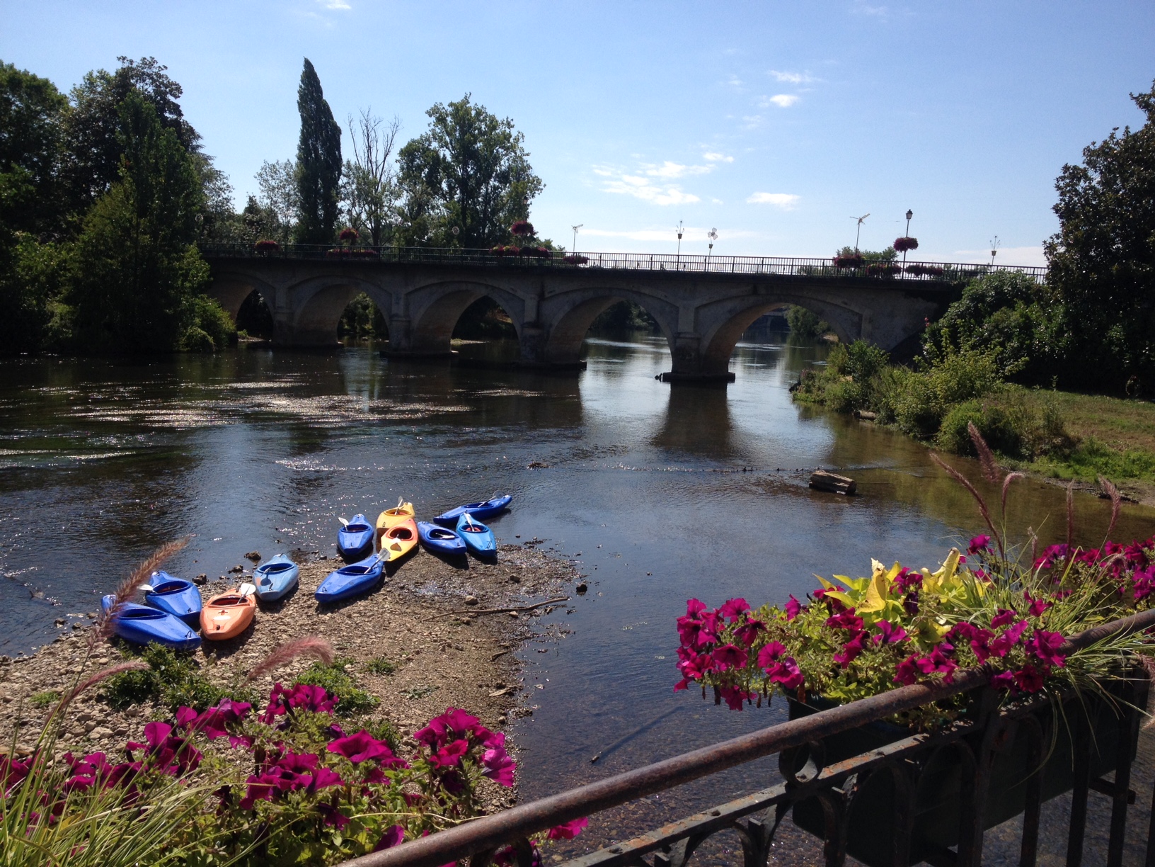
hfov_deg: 52.6
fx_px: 1168
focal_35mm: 35
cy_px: 434
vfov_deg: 40.7
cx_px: 578
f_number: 2.4
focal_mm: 4.28
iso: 50
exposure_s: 1/2208
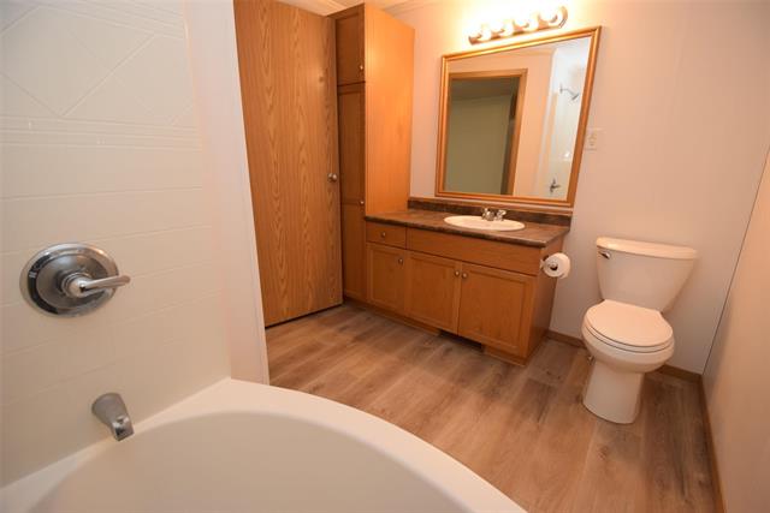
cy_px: 256
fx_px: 321
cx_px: 385
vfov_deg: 77.4
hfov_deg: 100.4
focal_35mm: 15
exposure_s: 1/60
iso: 800
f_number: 4
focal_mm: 10
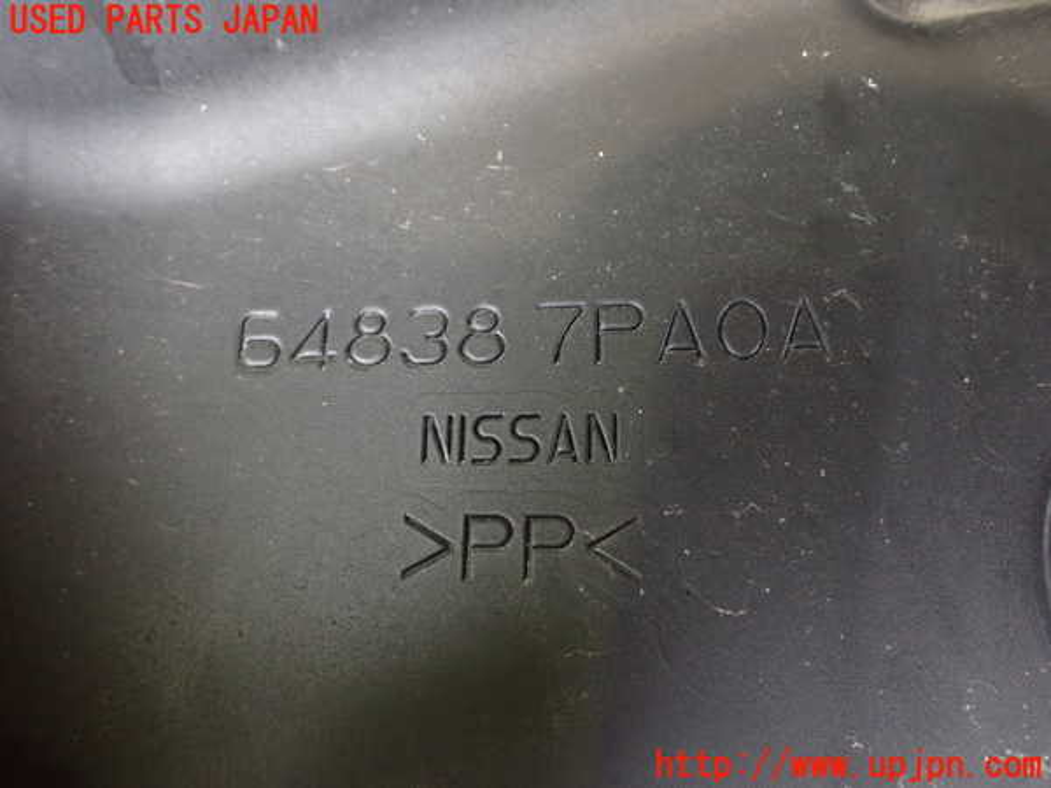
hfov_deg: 60.0
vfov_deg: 46.8
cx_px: 526
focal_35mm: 30
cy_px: 394
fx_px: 911
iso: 800
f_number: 2.3
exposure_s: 1/60
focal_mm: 5.4
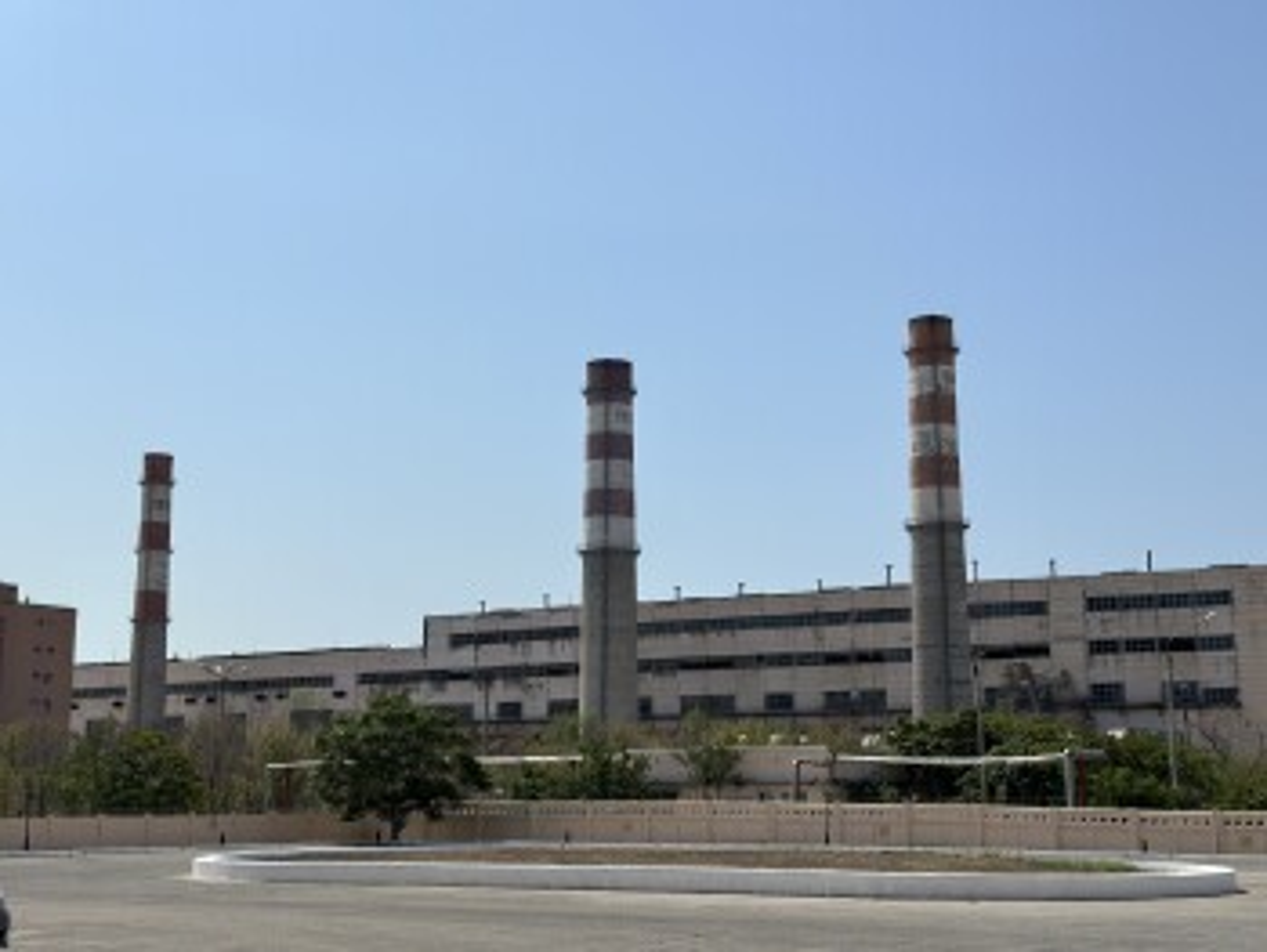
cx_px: 634
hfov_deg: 39.6
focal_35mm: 48
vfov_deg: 30.3
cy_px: 476
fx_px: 1758
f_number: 1.78
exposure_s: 1/15873
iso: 100
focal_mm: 6.86
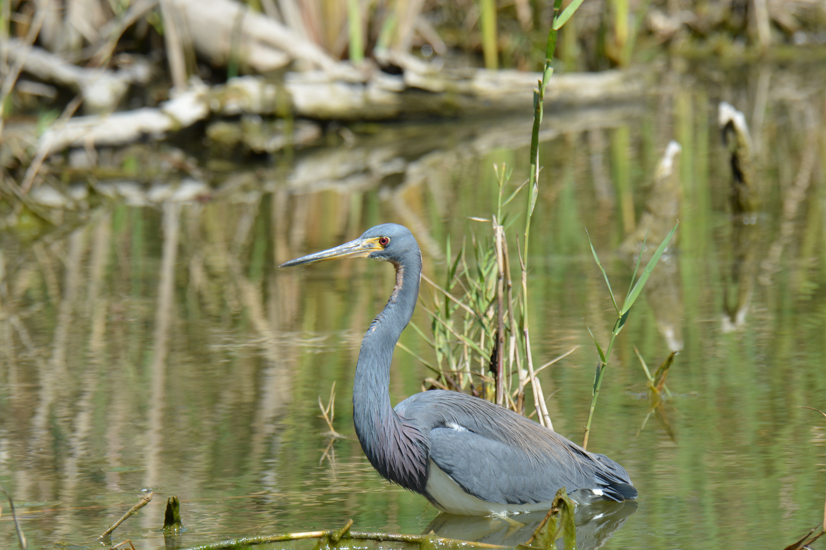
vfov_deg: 3.0
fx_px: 10668
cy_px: 275
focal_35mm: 465
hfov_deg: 4.4
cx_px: 413
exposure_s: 1/800
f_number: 8
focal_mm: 310
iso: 400
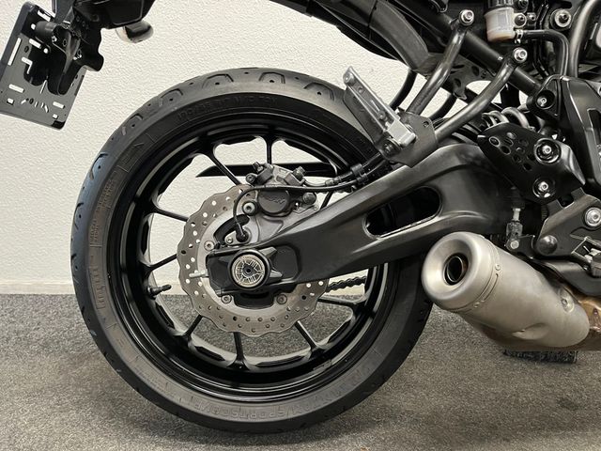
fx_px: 451
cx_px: 300
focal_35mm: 26
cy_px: 226
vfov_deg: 53.1
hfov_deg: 67.3
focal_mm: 5.1
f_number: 1.6
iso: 320
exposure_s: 1/50
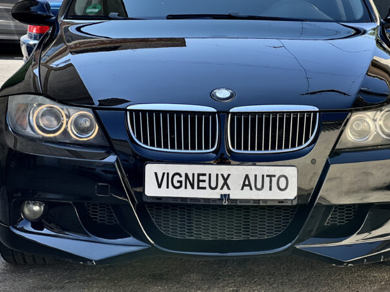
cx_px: 222
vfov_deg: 14.6
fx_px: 1138
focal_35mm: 101
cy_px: 102
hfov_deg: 19.4
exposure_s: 1/138
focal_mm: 9
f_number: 2.8
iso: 20
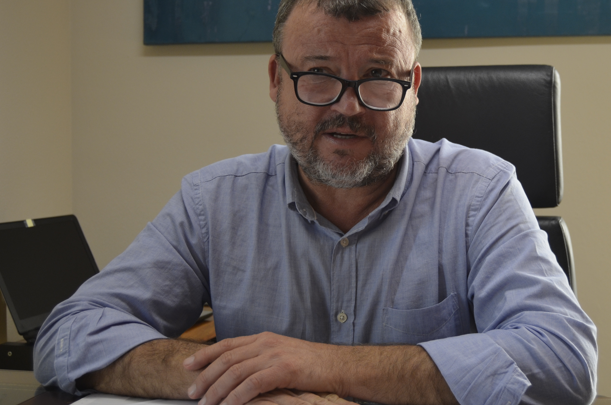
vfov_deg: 23.2
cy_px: 162
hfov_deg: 34.4
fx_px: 982
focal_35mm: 58
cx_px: 367
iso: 400
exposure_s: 1/60
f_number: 4
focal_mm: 26
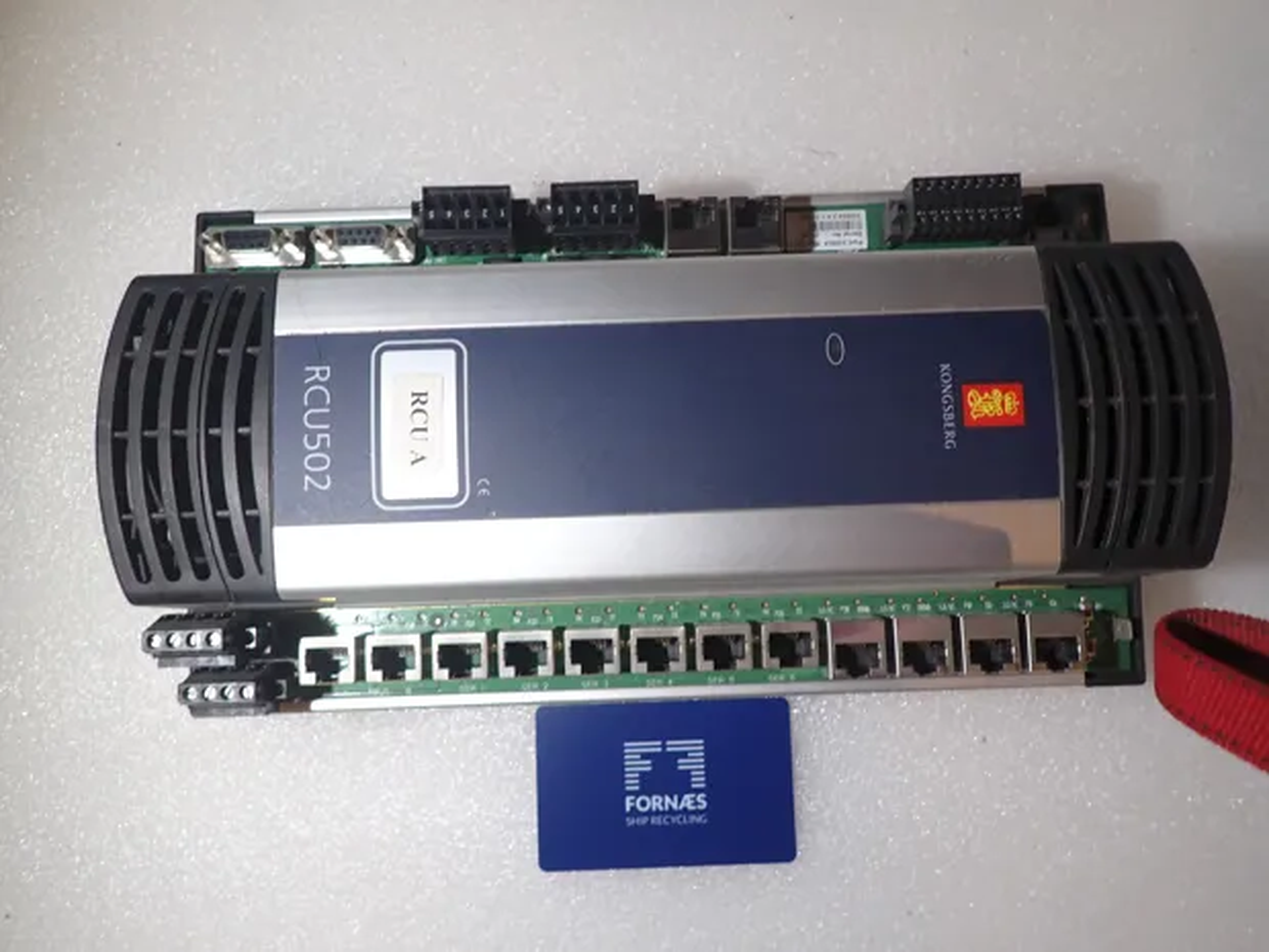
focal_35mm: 25
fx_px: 916
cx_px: 634
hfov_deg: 69.4
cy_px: 476
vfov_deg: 54.9
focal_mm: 4.5
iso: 100
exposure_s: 1/200
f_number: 2
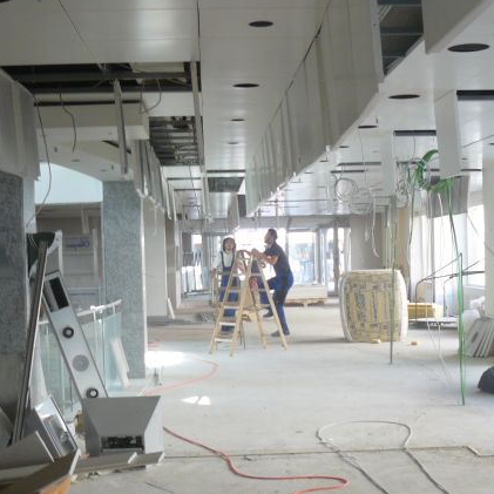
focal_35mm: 58
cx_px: 258
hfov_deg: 29.5
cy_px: 285
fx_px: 936
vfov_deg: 29.5
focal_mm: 6
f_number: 2.8
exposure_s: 1/30
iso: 125
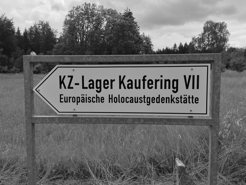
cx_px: 123
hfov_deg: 61.7
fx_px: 206
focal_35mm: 29
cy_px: 92
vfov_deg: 48.2
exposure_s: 1/222
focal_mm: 4.15
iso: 25
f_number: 2.2
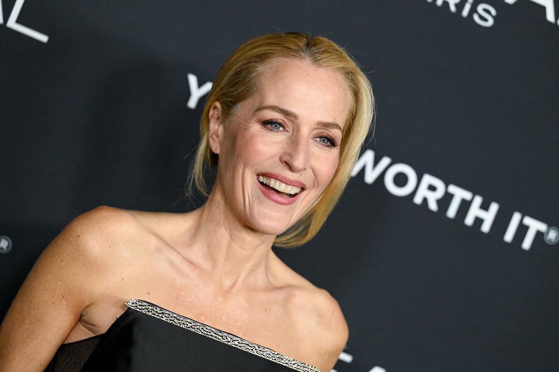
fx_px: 1939
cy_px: 186
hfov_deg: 16.4
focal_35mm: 125
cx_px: 280
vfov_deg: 10.9
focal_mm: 125
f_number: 3.5
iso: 4000
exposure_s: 1/500
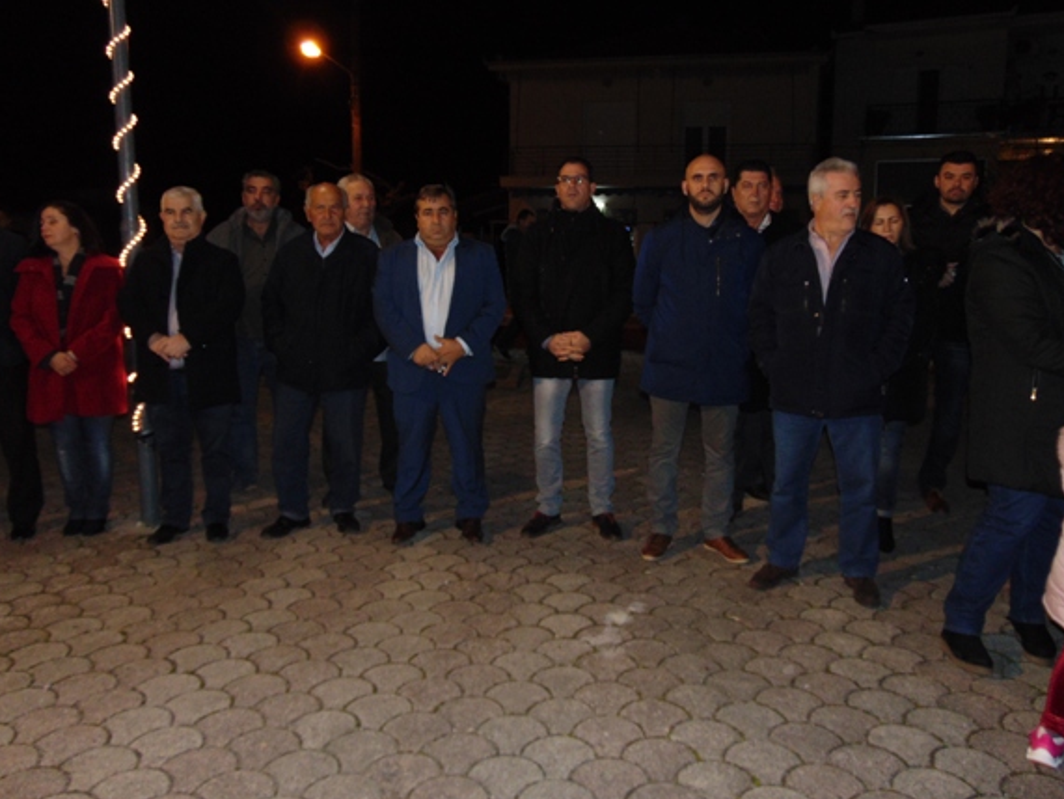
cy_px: 354
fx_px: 861
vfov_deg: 49.7
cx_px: 537
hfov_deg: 63.4
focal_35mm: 28
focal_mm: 4.5
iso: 200
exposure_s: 1/30
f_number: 3
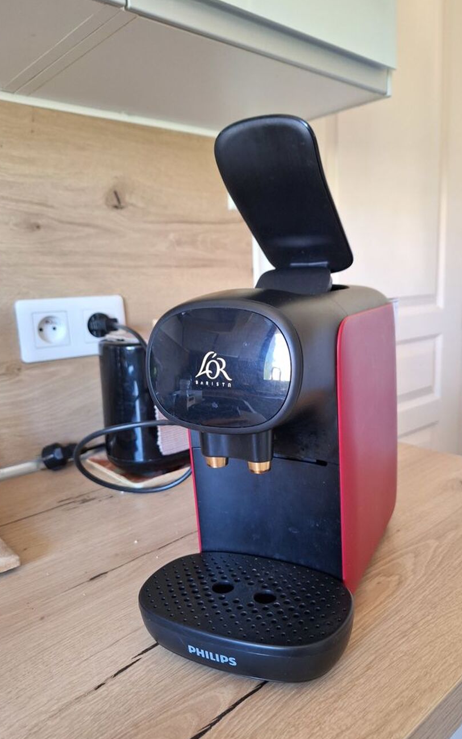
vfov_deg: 72.5
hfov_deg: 49.1
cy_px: 375
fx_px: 503
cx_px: 267
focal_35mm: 25
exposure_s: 1/20
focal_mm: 5.54
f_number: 1.8
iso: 400
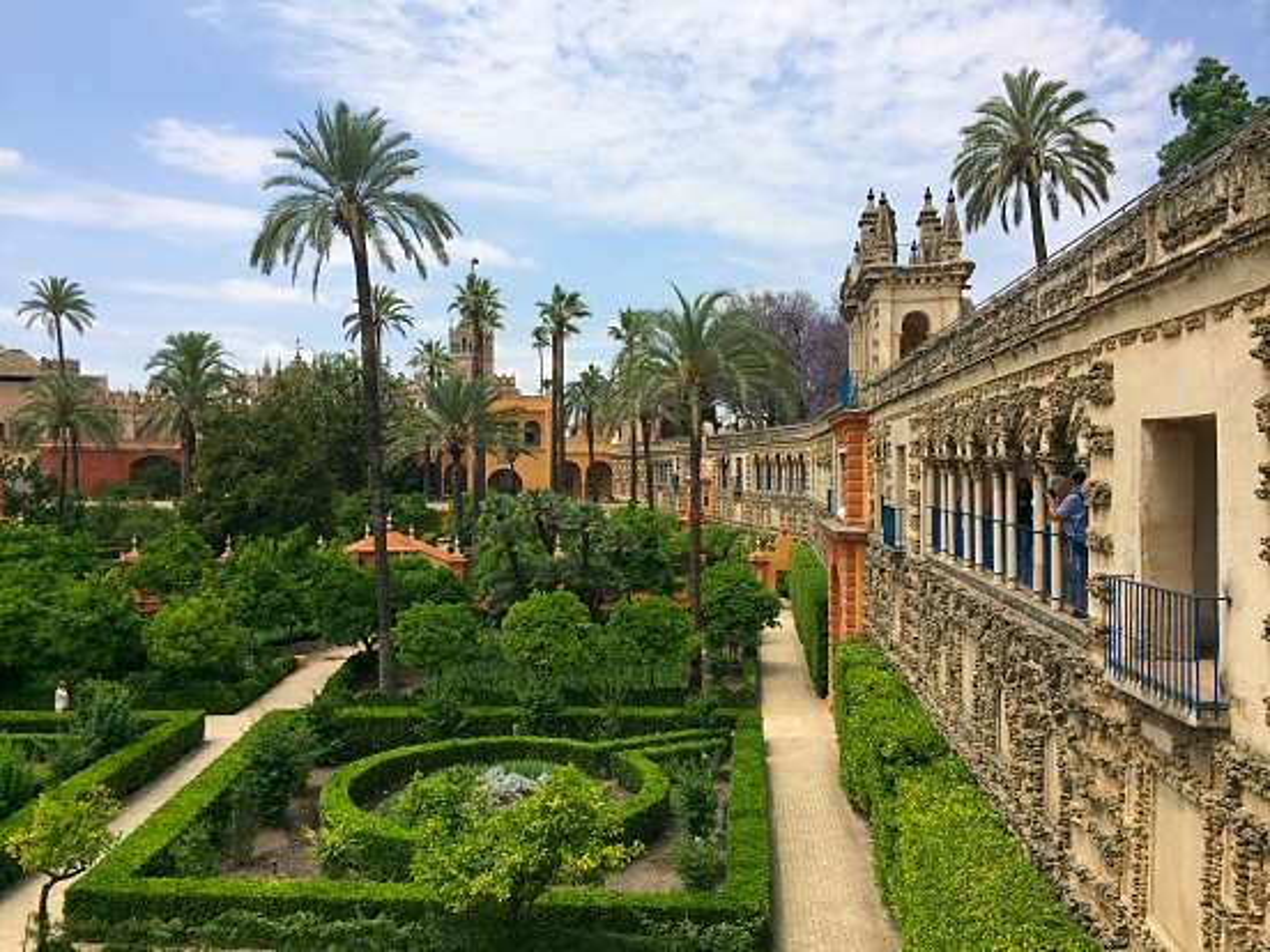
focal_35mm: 29
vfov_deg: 48.2
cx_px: 635
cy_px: 476
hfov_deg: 61.7
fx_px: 1064
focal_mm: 4.15
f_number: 2.2
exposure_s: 1/2415
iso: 32
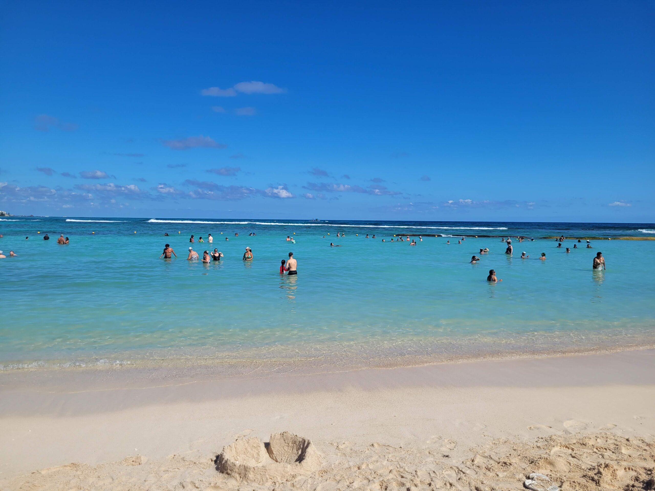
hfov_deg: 67.3
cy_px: 246
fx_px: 492
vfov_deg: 53.1
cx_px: 328
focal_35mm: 26
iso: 40
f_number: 1.8
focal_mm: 5.4
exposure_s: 1/4505
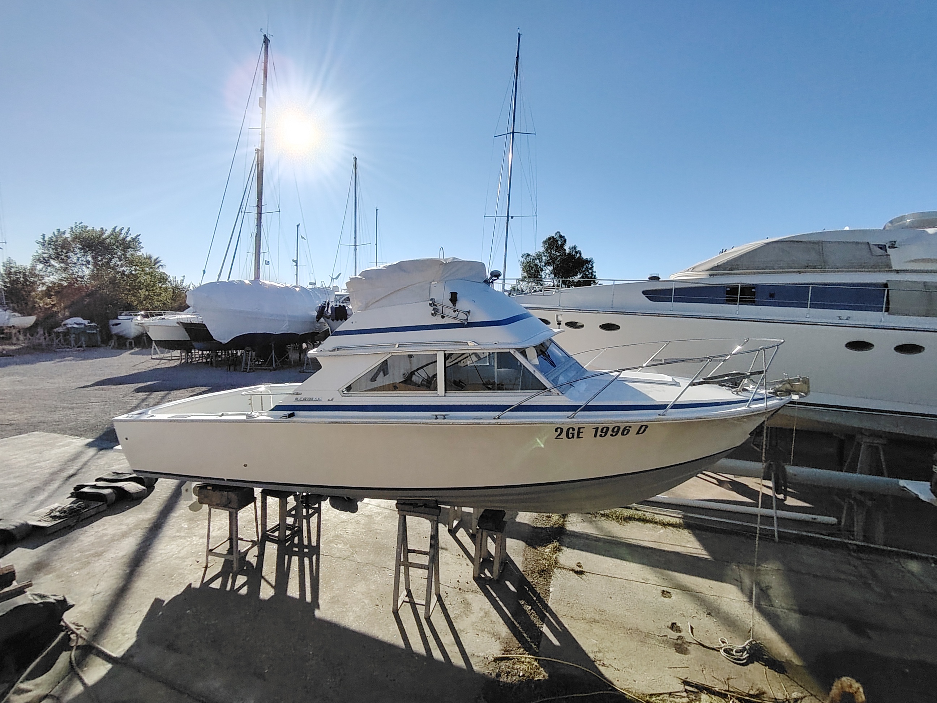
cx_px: 468
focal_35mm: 17
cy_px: 352
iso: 100
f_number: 2.2
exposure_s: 1/3883
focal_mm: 1.42
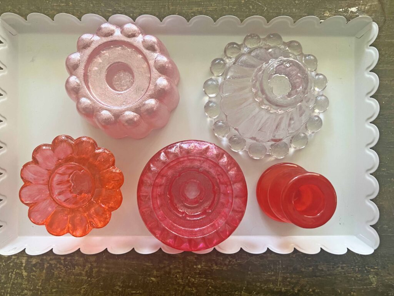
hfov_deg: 67.3
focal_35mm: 26
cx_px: 197
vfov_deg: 53.1
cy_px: 148
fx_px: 296
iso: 160
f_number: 1.5
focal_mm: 5.7
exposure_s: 1/60
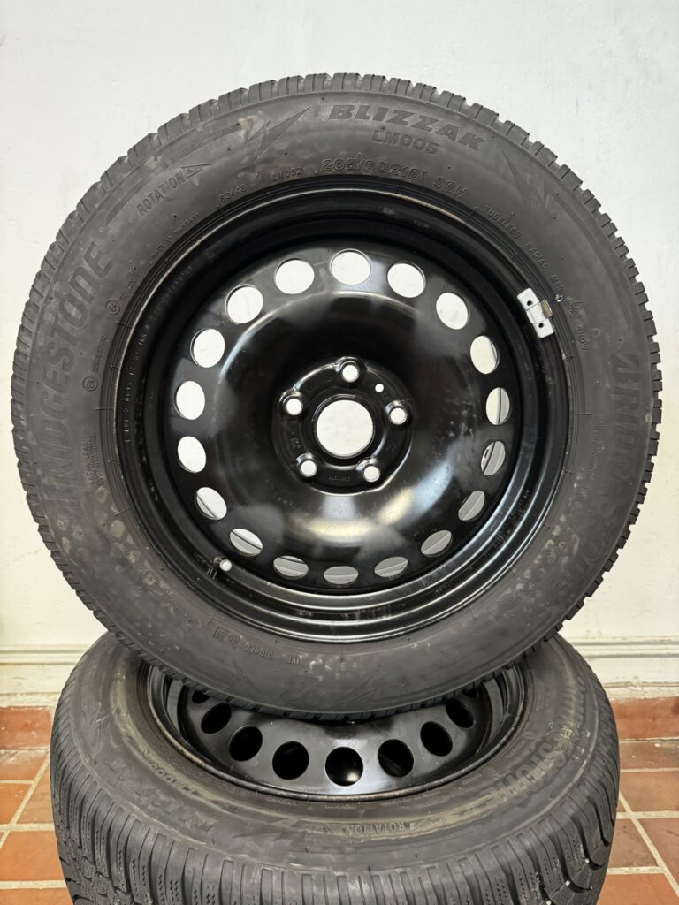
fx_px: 628
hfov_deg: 56.8
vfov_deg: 71.6
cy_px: 452
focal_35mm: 24
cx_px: 340
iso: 500
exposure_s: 1/50
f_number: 1.78
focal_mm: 6.76
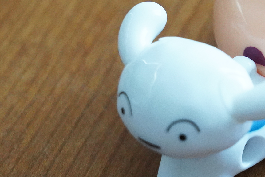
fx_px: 1722
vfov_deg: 5.9
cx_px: 292
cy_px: 37
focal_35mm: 234
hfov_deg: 8.7
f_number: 9
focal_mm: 105
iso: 12800
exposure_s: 1/100
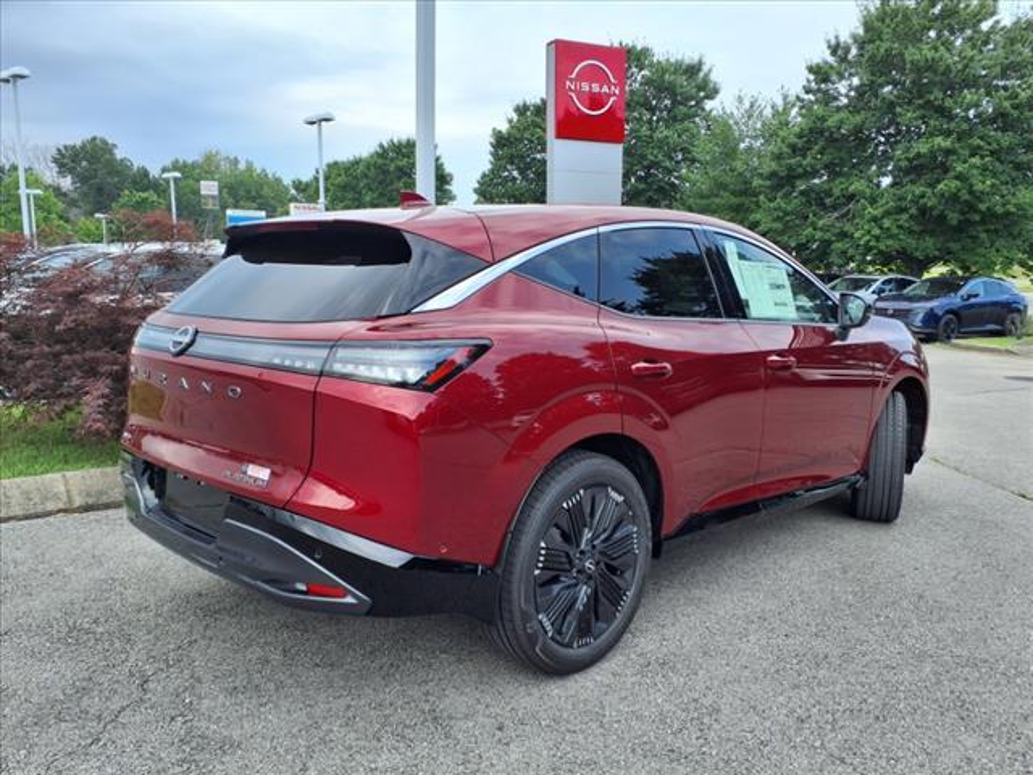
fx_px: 806
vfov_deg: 51.4
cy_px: 388
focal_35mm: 27
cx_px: 516
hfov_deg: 65.3
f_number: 1.9
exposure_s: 1/833
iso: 40
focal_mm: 3.58
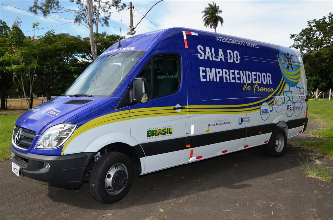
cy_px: 110
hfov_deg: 59.6
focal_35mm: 32
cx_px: 166
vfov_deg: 41.6
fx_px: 291
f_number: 7.1
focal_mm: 21
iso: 100
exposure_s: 1/200
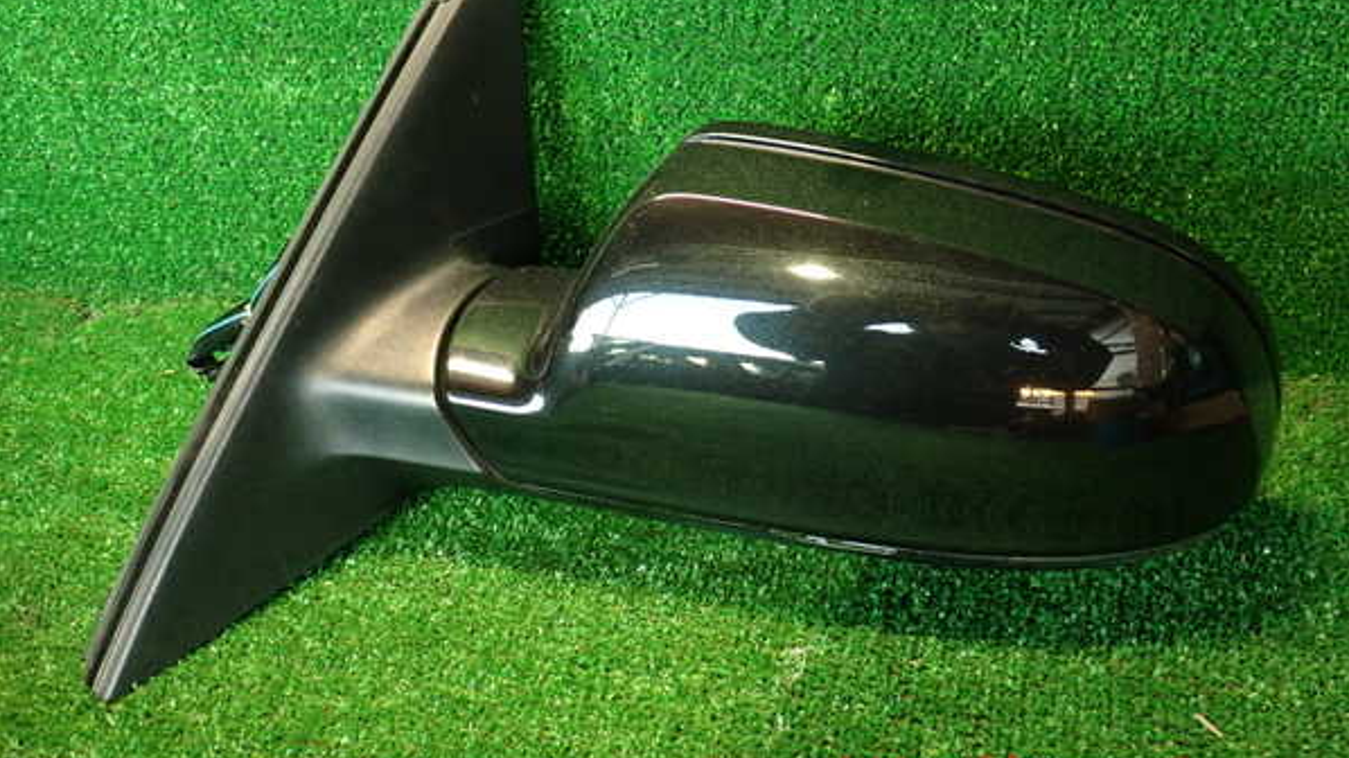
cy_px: 300
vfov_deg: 33.6
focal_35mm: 35
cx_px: 674
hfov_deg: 56.6
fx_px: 1252
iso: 500
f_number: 2.4
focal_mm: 5.79
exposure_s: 1/30
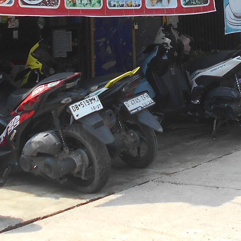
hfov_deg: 17.3
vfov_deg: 16.0
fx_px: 788
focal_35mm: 100
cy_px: -115
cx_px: 175
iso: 80
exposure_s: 1/400
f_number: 3.2
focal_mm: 4.6
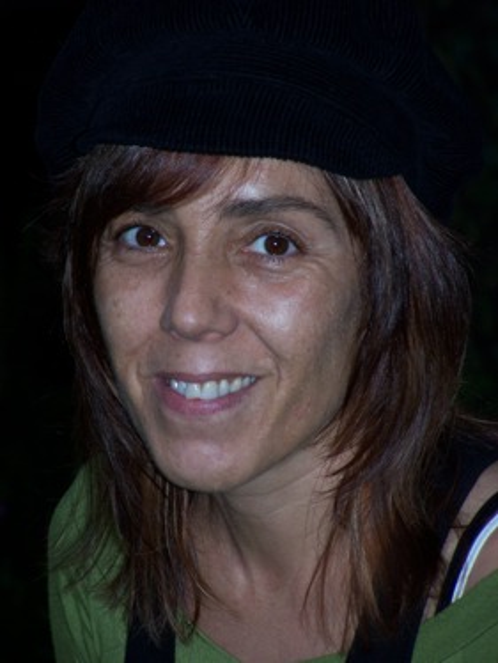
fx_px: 5135
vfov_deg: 7.4
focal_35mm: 268
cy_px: 332
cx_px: 249
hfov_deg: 5.6
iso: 80
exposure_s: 1/250
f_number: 3.6
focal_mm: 44.4
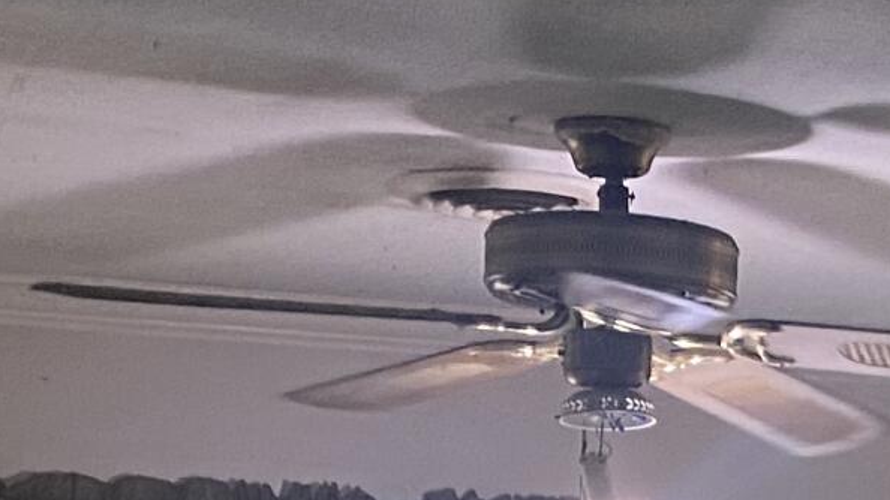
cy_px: 1334
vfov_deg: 7.7
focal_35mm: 143
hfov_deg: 14.8
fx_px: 3374
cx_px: 877
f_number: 1.8
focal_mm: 4.25
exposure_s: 1/60
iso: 100
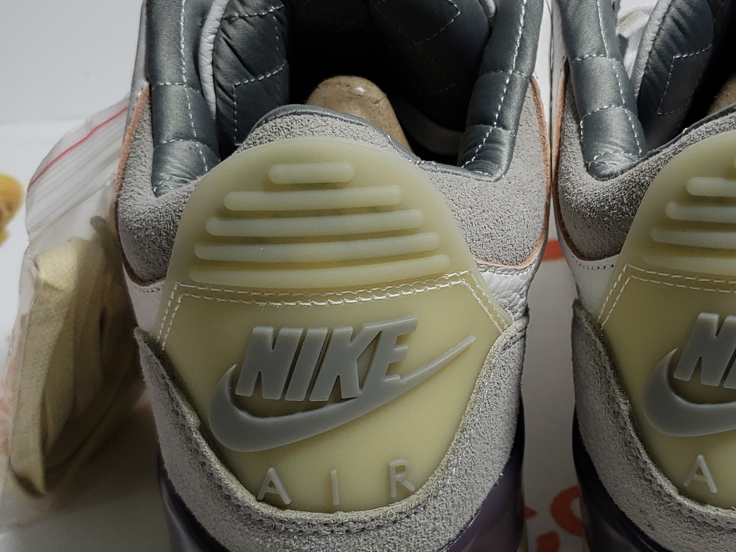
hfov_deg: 32.9
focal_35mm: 58
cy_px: 339
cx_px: 505
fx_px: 1233
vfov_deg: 25.2
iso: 50
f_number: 1.5
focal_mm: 4.3
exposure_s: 1/453
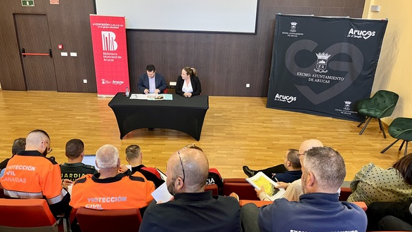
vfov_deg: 40.2
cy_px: 116
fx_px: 317
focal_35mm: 29
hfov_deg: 66.0
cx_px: 204
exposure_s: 1/50
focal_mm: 5.1
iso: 400
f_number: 1.6
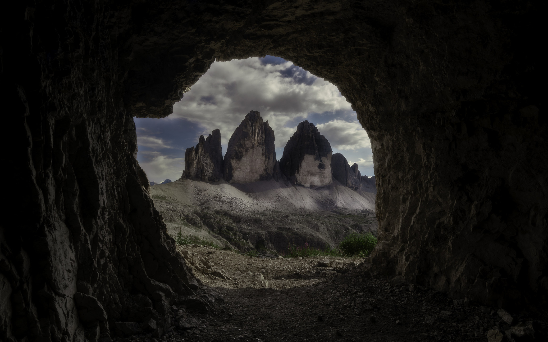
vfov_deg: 62.2
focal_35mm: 19
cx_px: 276
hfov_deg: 88.0
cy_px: 177
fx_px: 284
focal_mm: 12
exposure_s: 1/15
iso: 100
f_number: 11
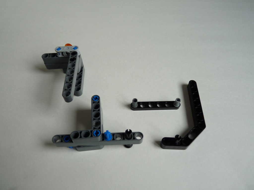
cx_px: 127
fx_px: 198
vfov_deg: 51.4
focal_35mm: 27
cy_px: 95
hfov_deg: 65.3
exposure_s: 1/160
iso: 100
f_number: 2.8
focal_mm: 4.8
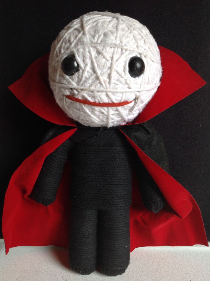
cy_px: 140
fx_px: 284
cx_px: 105
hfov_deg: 40.6
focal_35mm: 35
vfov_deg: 52.7
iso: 64
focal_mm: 4.28
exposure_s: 1/30
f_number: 2.4
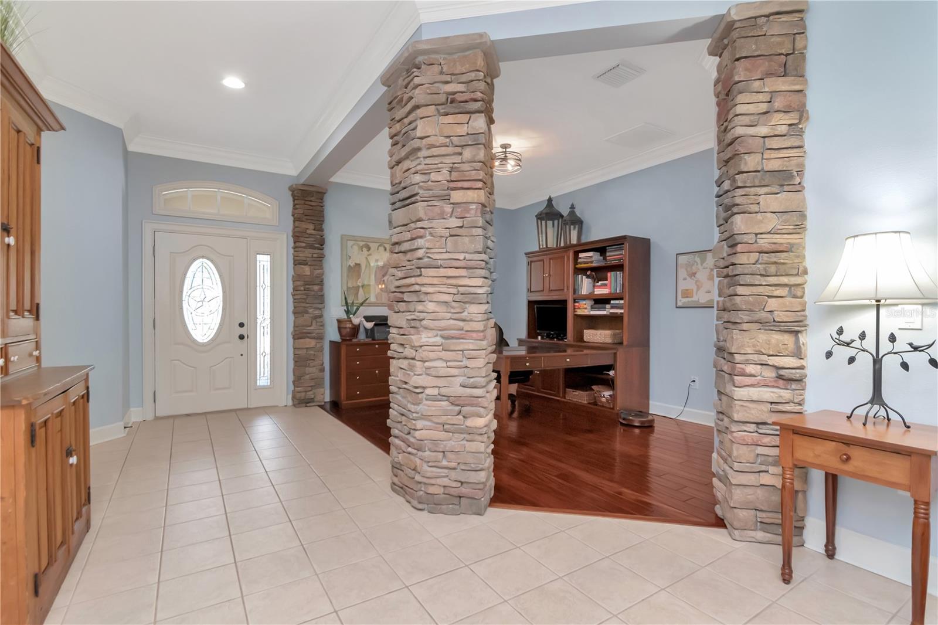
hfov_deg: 95.0
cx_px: 469
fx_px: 430
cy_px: 312
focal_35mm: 16
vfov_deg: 72.0
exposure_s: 1/40
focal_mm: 11
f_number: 7.1
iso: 1000
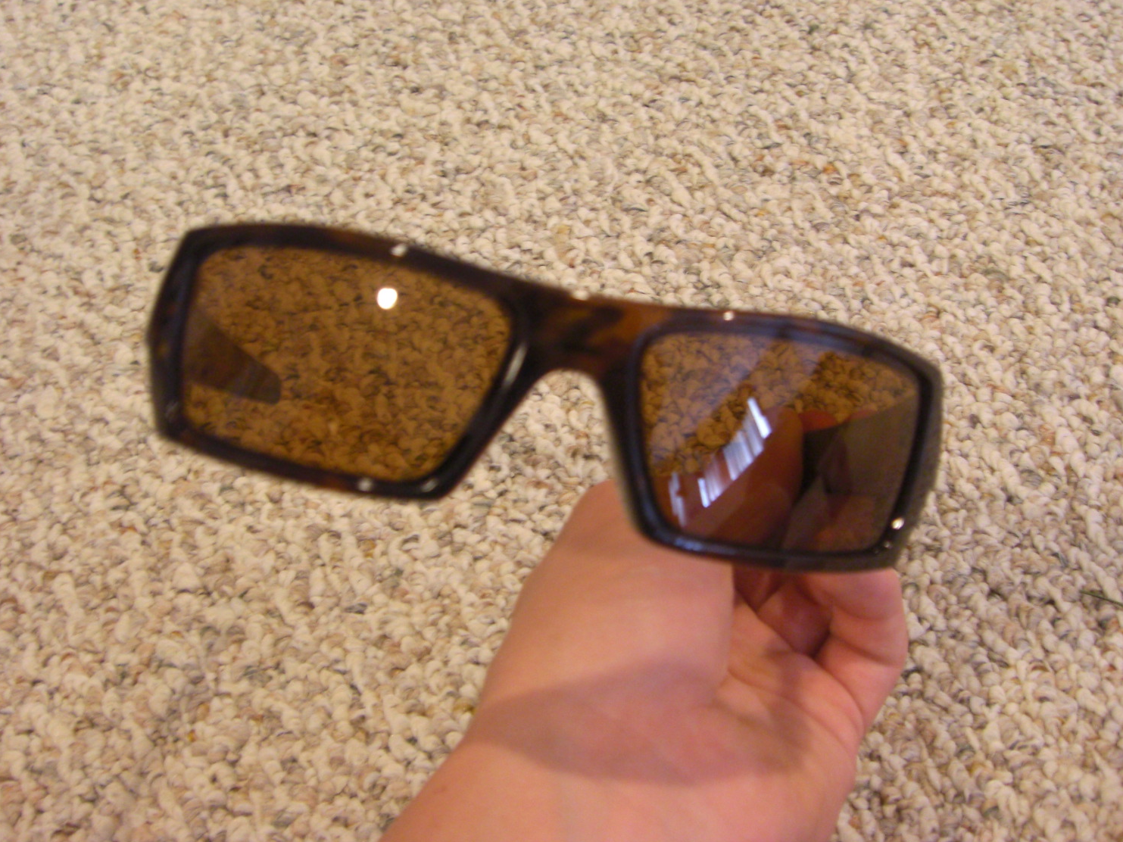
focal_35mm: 41
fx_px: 1330
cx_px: 548
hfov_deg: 45.8
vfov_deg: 35.1
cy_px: 396
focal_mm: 6.2
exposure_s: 1/8
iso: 200
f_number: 2.7
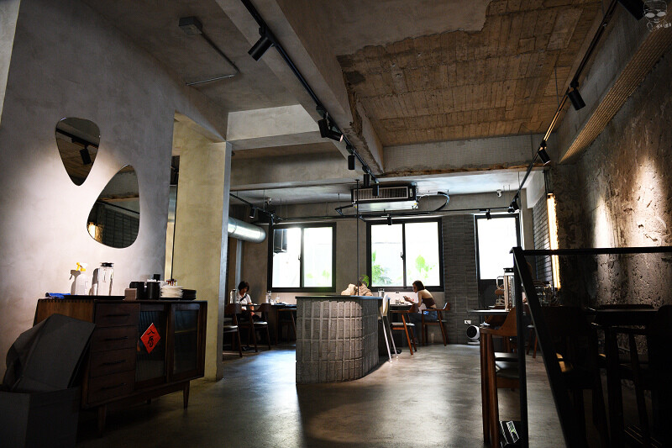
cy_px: 224
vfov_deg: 53.1
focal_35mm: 24
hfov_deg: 73.8
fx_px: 448
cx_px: 336
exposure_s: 1/80
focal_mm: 24
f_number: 5.6
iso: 2000
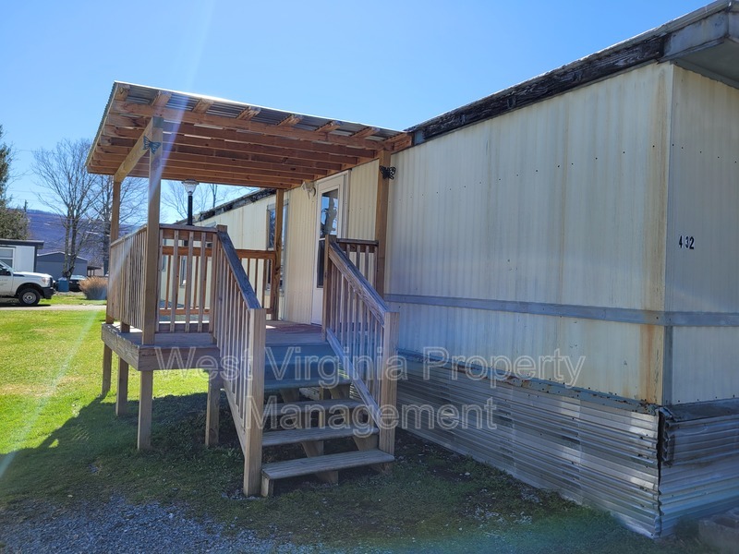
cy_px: 277
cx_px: 370
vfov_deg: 53.1
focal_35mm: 26
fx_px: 555
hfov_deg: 67.3
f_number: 1.8
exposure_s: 1/1484
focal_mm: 5.4
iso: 40
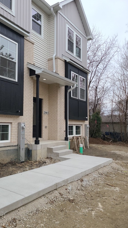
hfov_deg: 39.6
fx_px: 175
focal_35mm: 29
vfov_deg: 66.1
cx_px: 41
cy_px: 114
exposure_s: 1/588
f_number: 1.8
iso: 40
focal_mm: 5.4
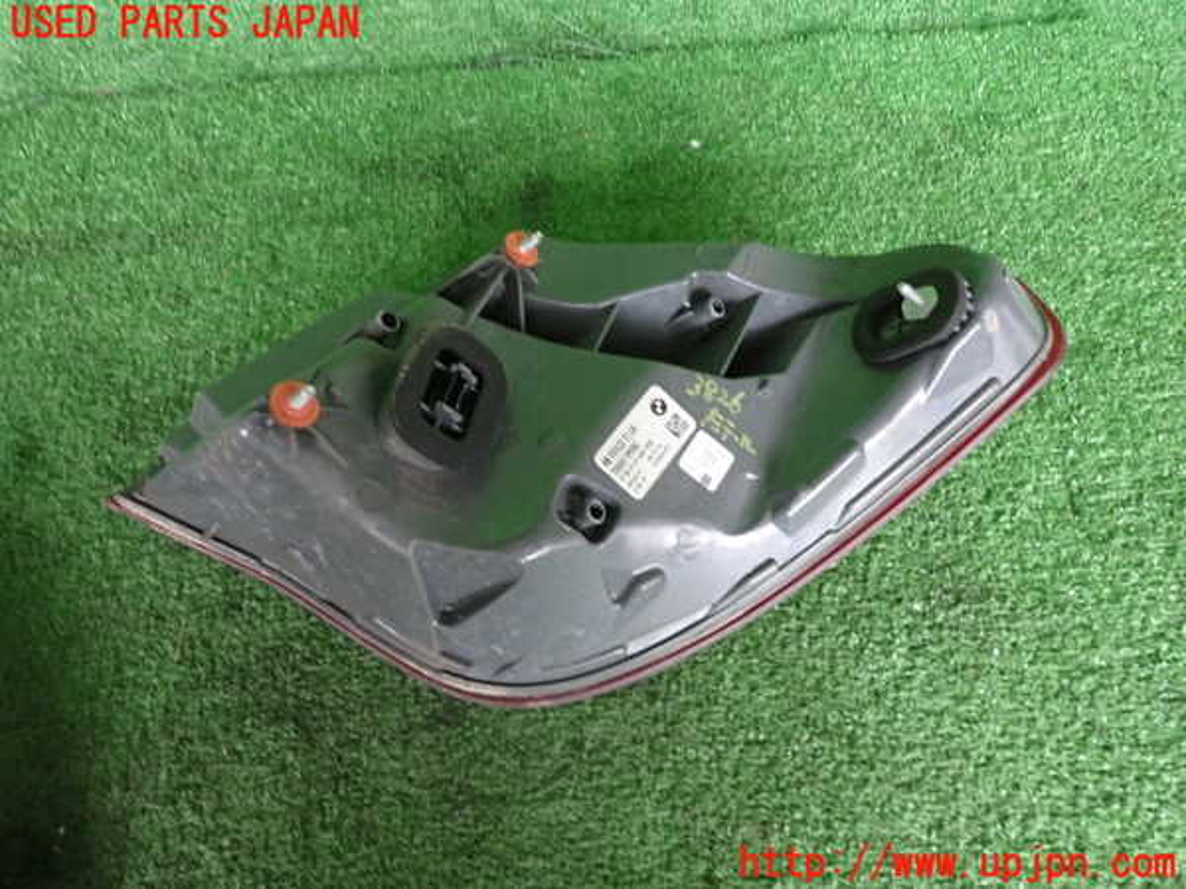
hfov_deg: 69.4
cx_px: 593
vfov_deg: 54.9
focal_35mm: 25
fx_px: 857
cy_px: 444
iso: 500
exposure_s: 1/30
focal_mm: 4.5
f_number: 2
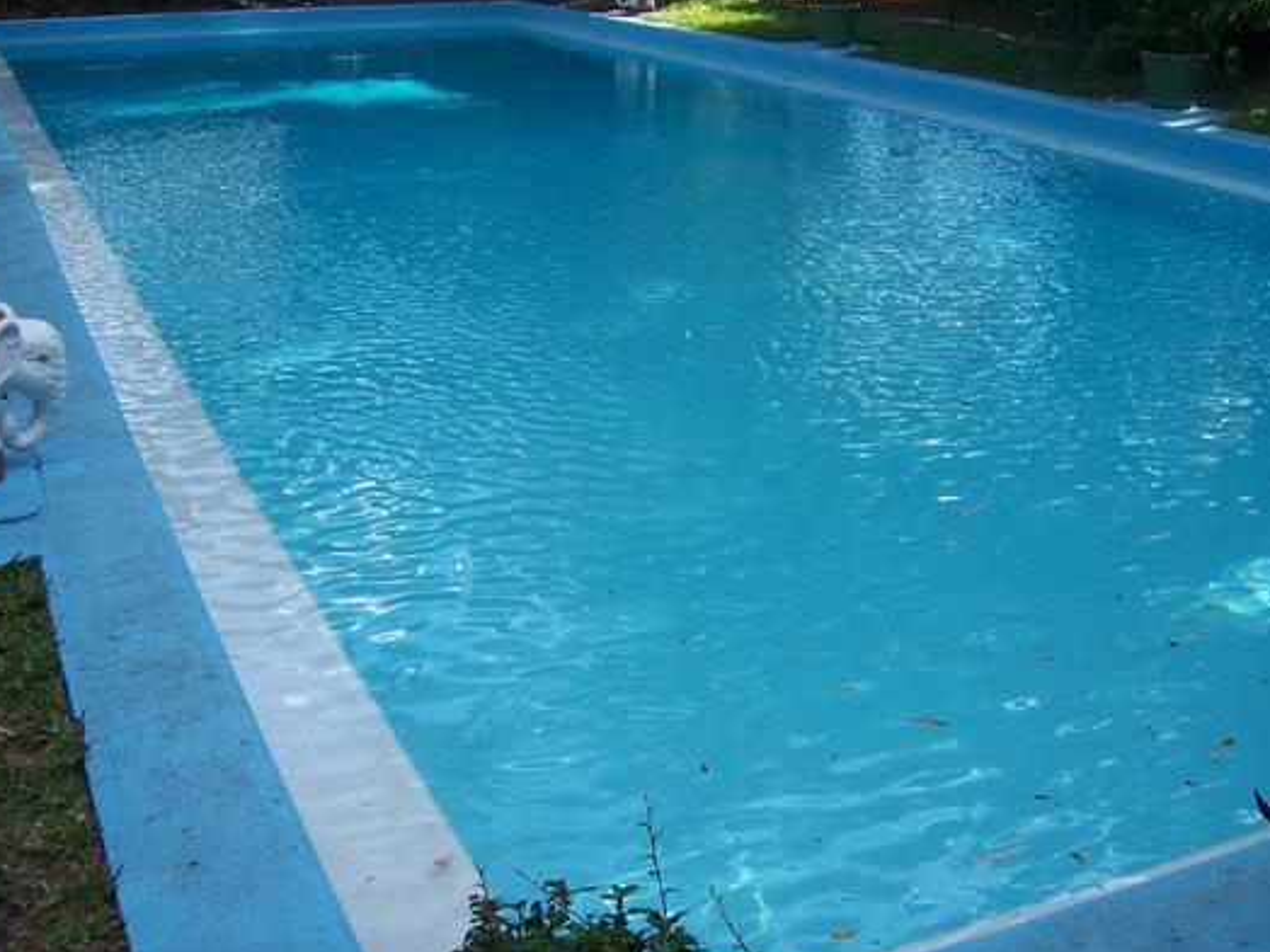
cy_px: 400
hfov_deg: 42.9
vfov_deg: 32.8
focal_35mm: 44
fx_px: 1614
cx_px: 705
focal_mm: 6
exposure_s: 1/350
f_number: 3
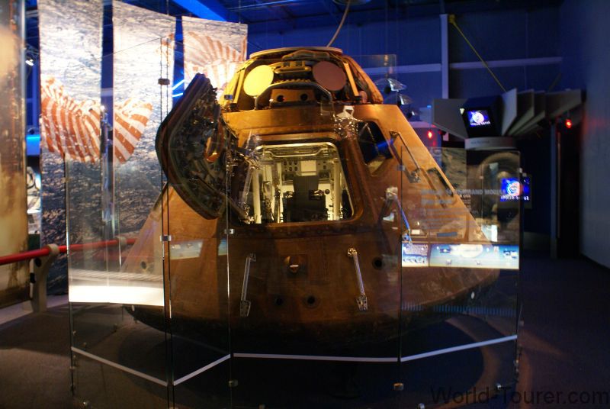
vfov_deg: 43.7
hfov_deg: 61.9
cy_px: 204
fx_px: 509
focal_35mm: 30
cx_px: 305
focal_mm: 20
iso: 400
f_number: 4
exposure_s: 1/5
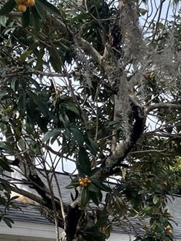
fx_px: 628
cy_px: 354
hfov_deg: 14.8
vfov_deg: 19.3
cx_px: 299
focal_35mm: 90
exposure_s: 1/1473
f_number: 1.6
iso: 32
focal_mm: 4.2
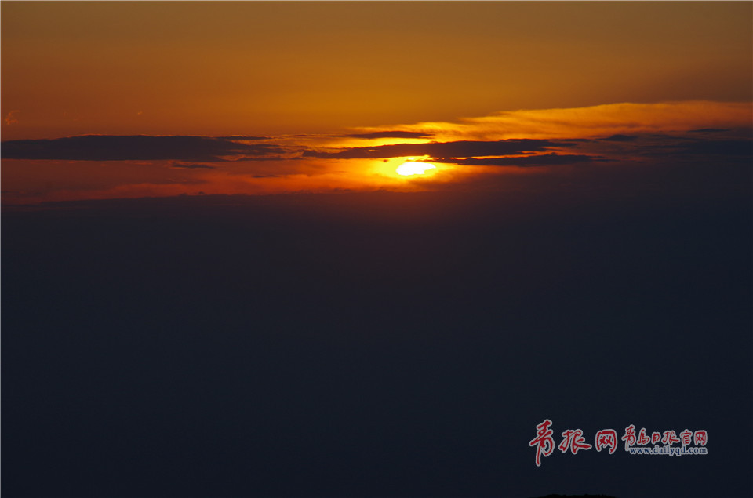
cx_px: 376
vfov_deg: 4.6
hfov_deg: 6.9
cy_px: 249
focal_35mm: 300
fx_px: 6259
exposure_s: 1/400
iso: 200
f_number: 8
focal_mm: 200
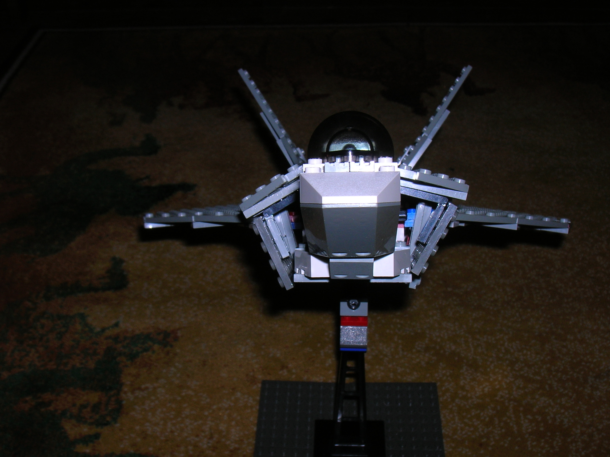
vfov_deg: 31.5
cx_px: 305
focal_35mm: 46
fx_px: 810
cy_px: 228
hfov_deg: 41.3
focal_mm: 7.7
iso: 50
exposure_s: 1/60.1
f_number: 5.4
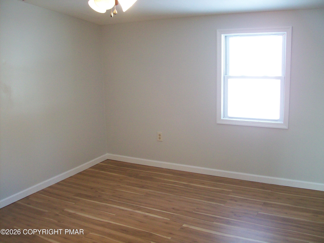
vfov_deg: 39.7
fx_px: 337
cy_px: 122
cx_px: 162
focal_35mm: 36
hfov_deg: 51.4
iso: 160
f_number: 2.7
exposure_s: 1/25.9
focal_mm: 6
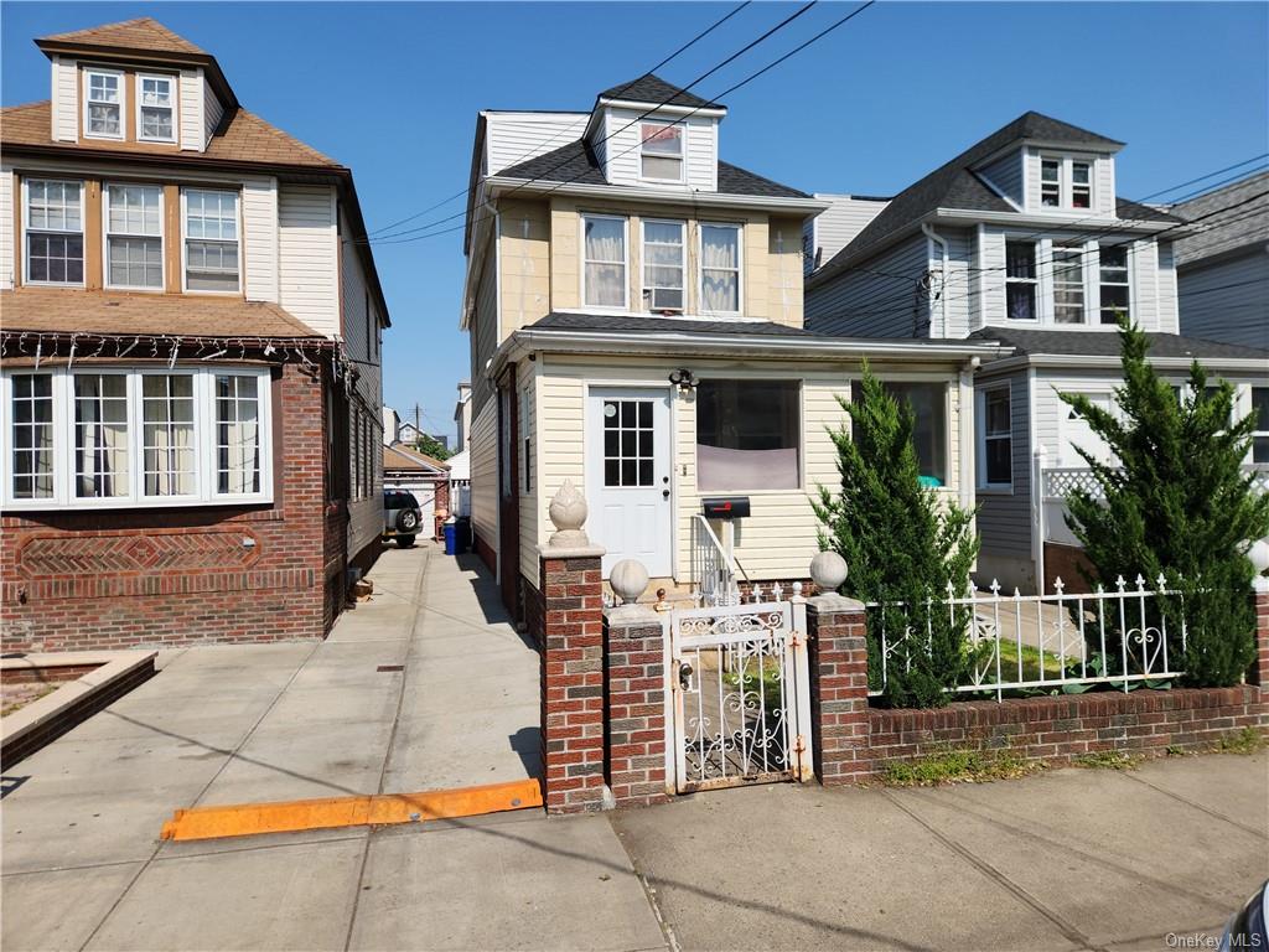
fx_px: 843
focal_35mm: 23
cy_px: 476
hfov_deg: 73.9
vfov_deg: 58.9
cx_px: 634
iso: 20
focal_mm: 5.4
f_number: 1.8
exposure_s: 1/2628
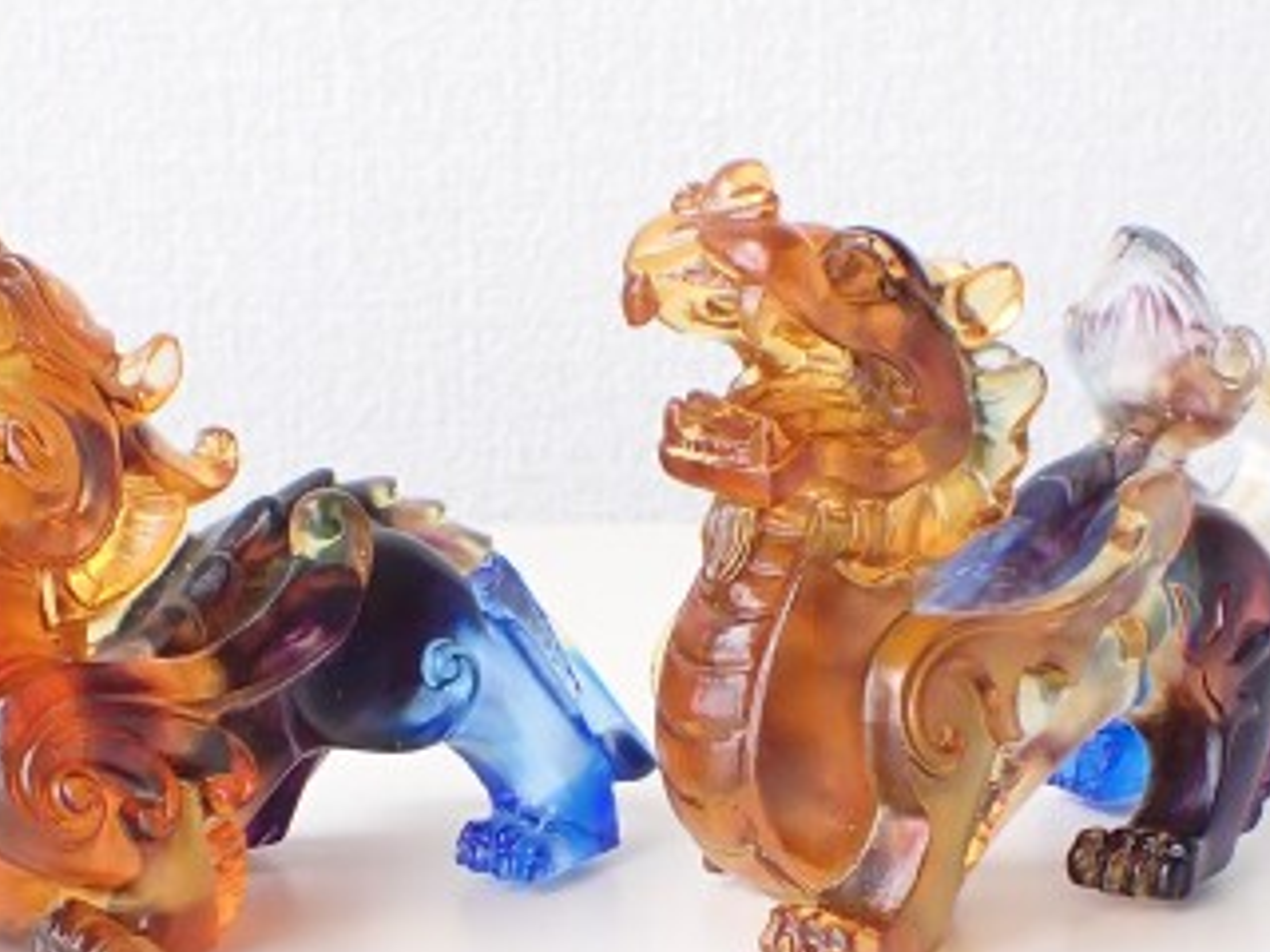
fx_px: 2201
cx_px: 508
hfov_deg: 32.1
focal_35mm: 60
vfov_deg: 24.2
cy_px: 708
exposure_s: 1/125
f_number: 3.2
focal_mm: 5.4
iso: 125
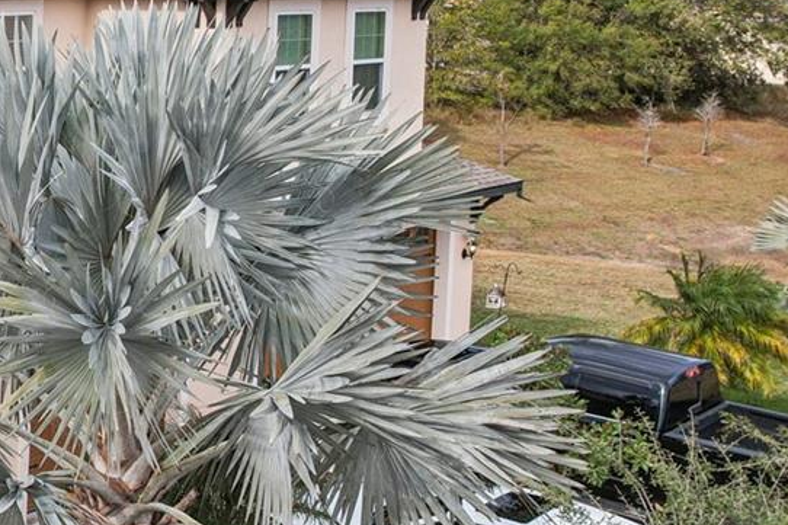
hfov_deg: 26.6
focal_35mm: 65
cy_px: 430
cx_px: -212
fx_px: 1422
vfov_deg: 20.6
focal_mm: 8.4
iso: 120
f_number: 2.8
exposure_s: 1/1500
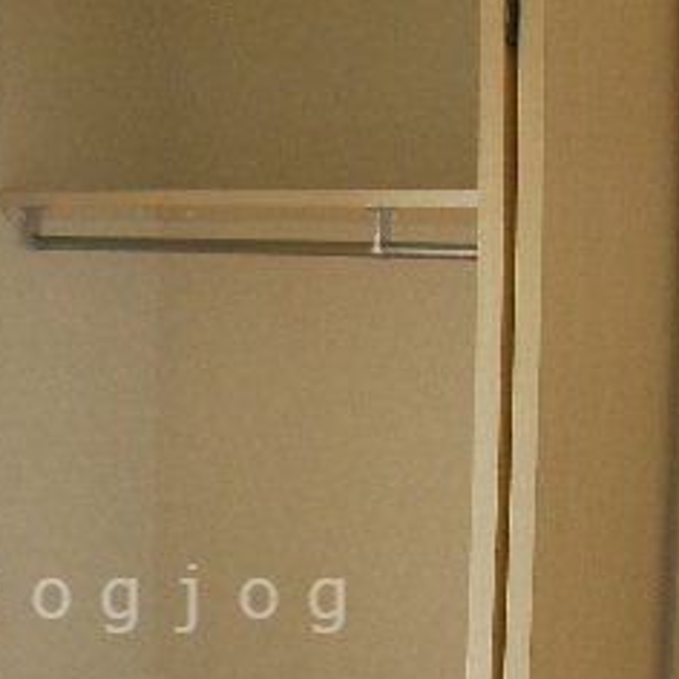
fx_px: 2019
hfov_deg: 18.9
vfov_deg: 18.8
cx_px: 164
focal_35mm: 91
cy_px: 598
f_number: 3.5
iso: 134
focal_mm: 6.3
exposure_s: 1/30.1
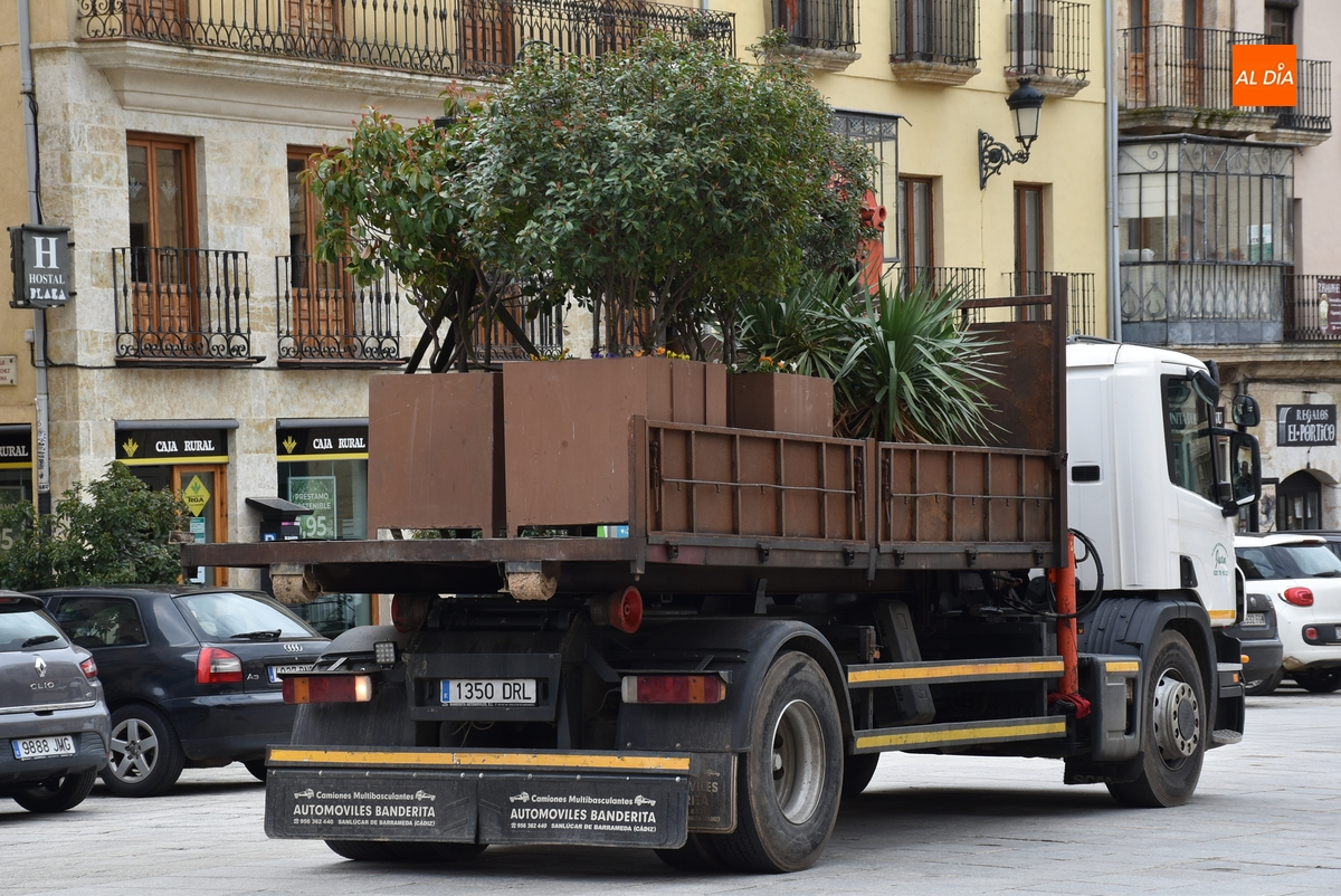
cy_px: 448
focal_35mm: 105
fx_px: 3914
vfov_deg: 13.1
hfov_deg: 19.4
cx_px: 670
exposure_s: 1/250
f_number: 8
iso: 220
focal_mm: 70
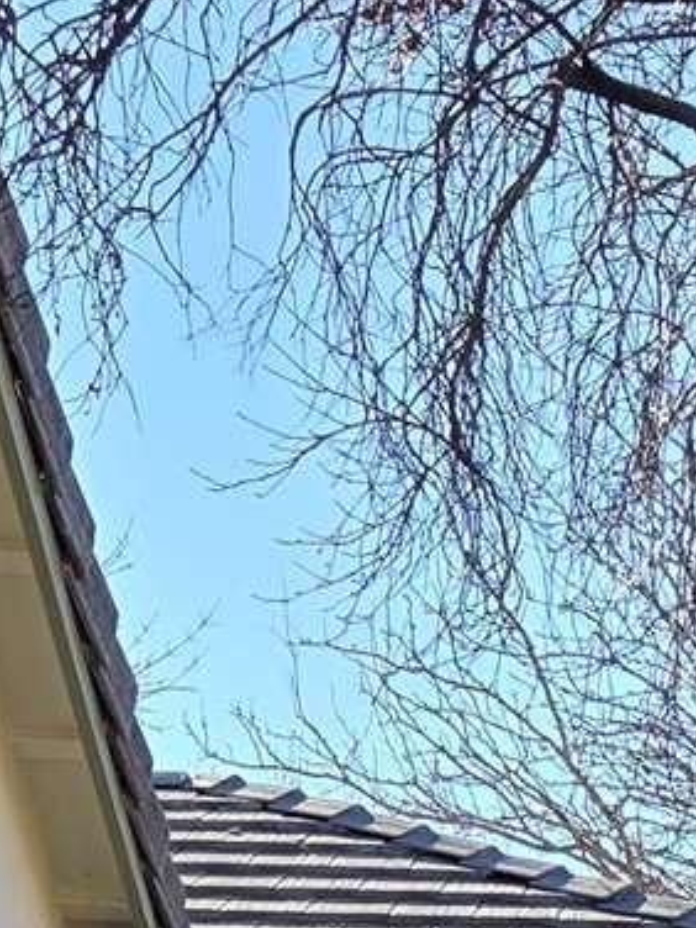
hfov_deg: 10.2
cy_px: 1328
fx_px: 3780
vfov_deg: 13.3
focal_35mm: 141
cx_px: 1019
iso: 25
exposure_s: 1/887
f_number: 1.8
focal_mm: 5.4
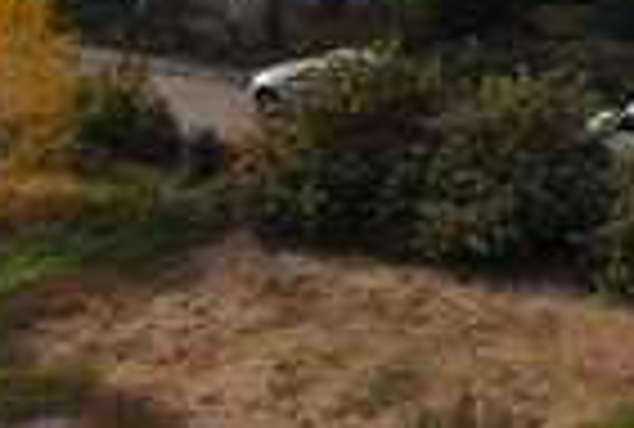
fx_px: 1343
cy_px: -284
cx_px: 827
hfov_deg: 23.4
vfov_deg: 16.0
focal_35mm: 76
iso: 100
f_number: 8
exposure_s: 1/250
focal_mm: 10
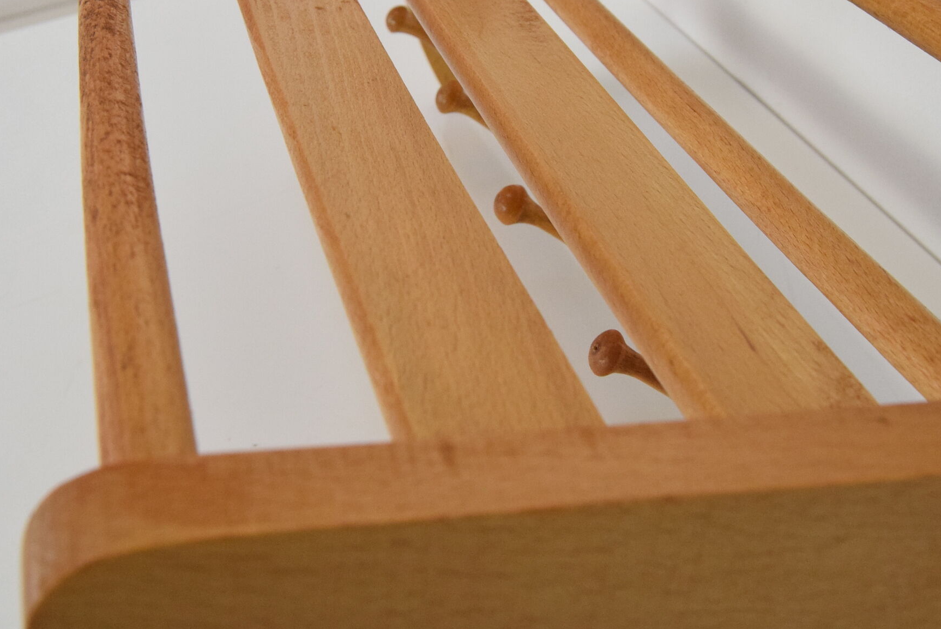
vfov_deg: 25.9
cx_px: 386
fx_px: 1360
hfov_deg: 38.0
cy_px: 207
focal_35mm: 52
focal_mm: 20
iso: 1600
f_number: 9
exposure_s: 1/320
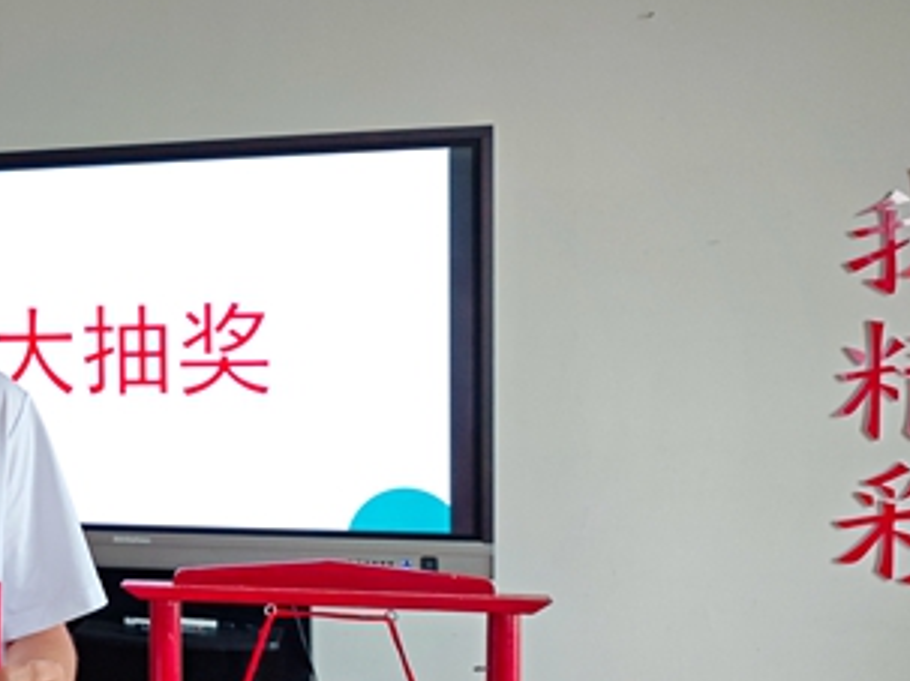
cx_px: -51
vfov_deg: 25.6
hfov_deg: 30.7
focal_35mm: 57
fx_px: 1498
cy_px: 394
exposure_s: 1/200
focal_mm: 6.68
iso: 250
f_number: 1.42
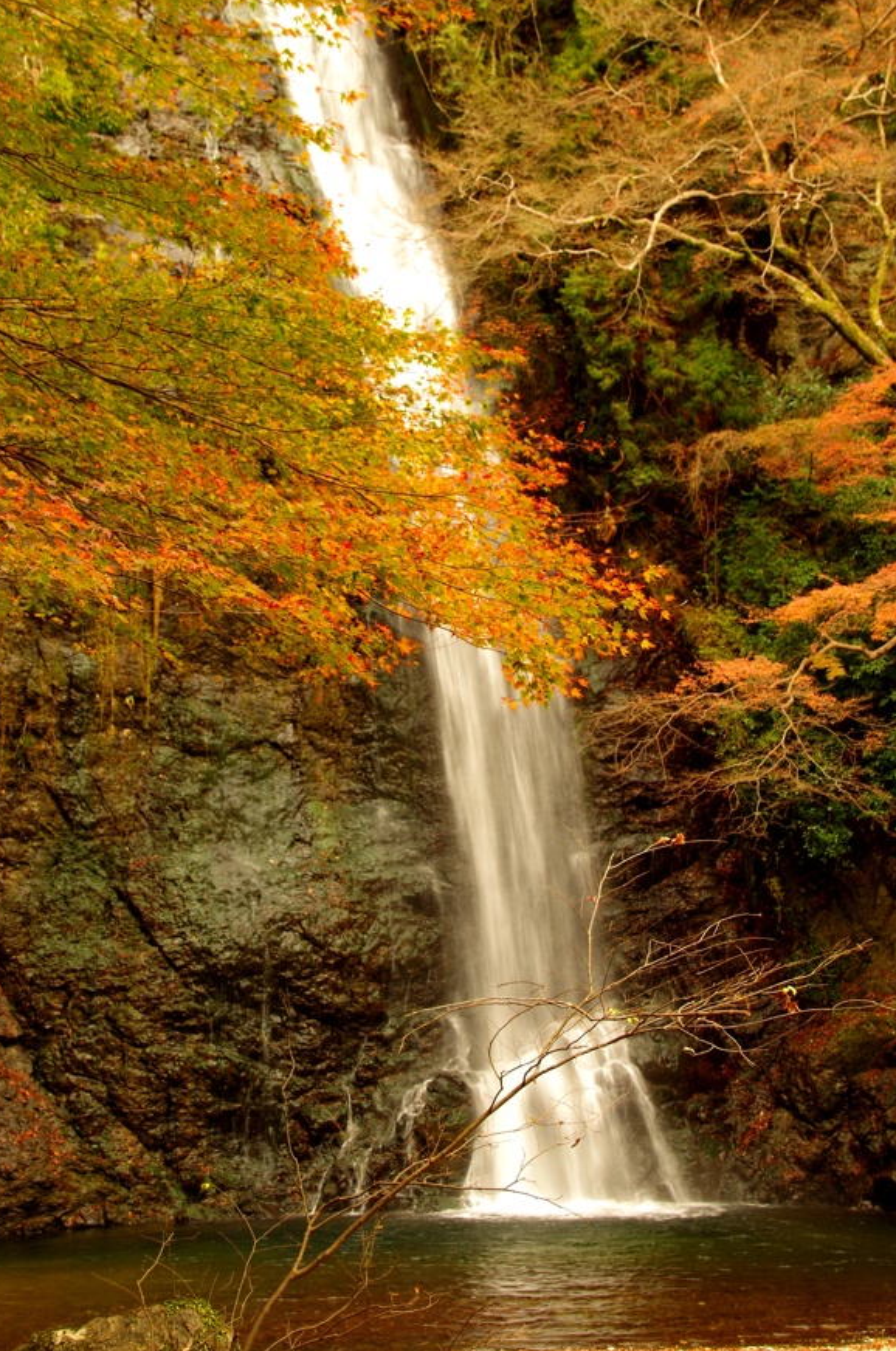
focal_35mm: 54
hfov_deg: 25.0
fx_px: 2024
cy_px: 598
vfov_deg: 36.9
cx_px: 456
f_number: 9
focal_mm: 31
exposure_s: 1/15
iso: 200
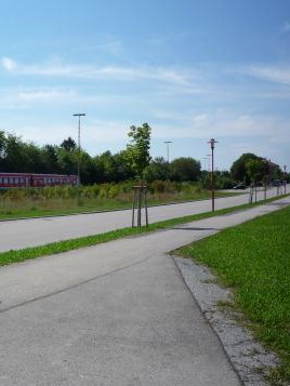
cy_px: 194
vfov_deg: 43.8
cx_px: 44
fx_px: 480
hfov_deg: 32.4
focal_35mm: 43
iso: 100
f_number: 5.6
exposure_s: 1/500
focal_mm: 5.2
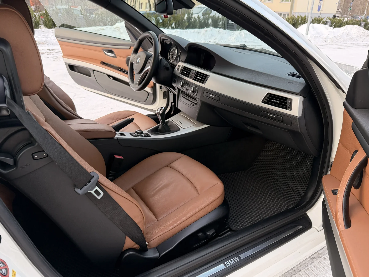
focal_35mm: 26
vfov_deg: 53.0
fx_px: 277
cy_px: 148
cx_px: 196
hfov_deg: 67.2
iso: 200
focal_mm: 6.76
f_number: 1.78
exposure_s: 1/225
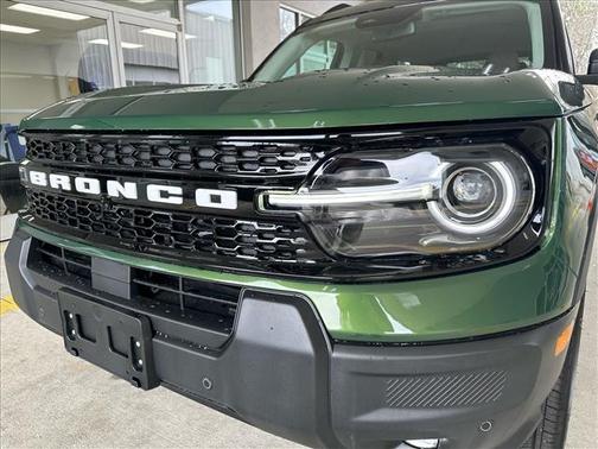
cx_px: 299
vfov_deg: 56.8
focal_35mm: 24
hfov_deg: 71.6
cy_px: 224
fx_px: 415
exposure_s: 1/133
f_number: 1.78
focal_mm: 6.86
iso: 100
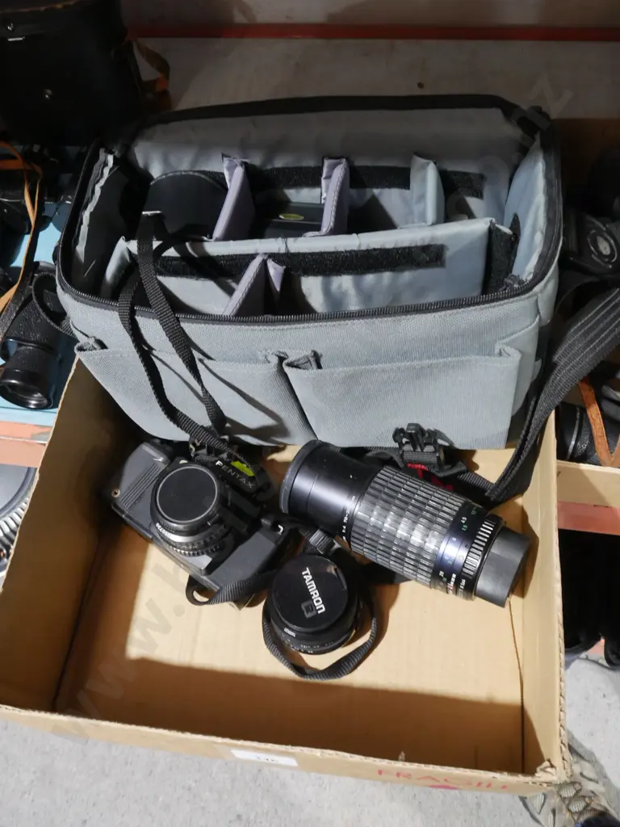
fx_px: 669
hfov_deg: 49.7
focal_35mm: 28
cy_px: 414
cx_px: 310
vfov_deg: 63.4
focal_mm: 14
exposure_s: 1/60
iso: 2500
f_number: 5.6
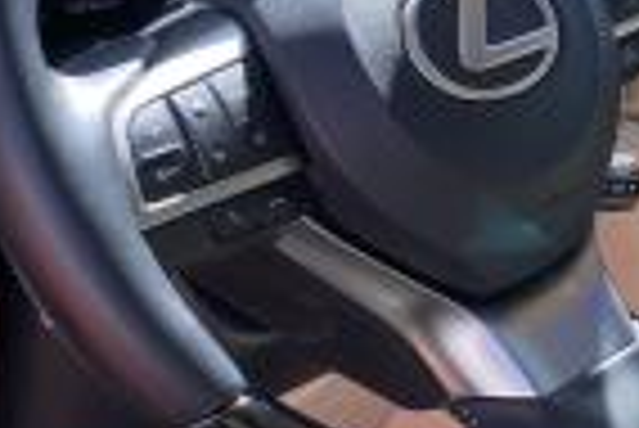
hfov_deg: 20.9
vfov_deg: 14.0
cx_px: 540
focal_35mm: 96
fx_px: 1706
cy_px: -36
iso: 32
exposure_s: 1/288
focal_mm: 4.25
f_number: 1.8
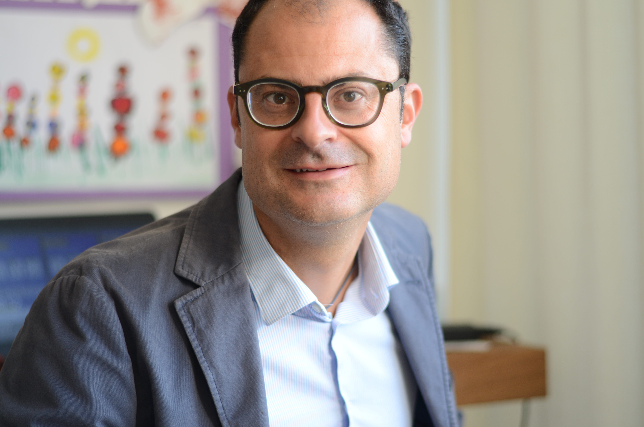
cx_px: 322
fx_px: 1339
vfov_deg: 18.1
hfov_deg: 27.0
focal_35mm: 75
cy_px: 214
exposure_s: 1/250
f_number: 2
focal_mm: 50
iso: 200
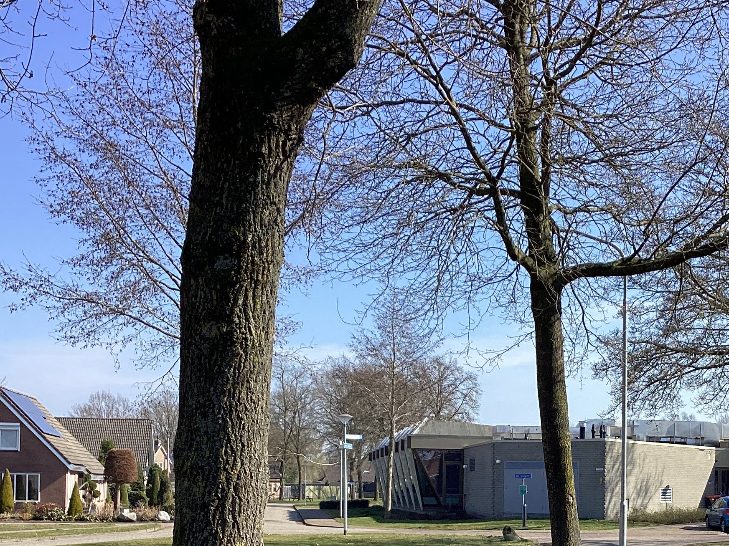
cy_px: 446
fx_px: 1221
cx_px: 508
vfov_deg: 24.8
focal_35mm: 58
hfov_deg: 32.8
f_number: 2.4
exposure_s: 1/849
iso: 25
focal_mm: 3.3
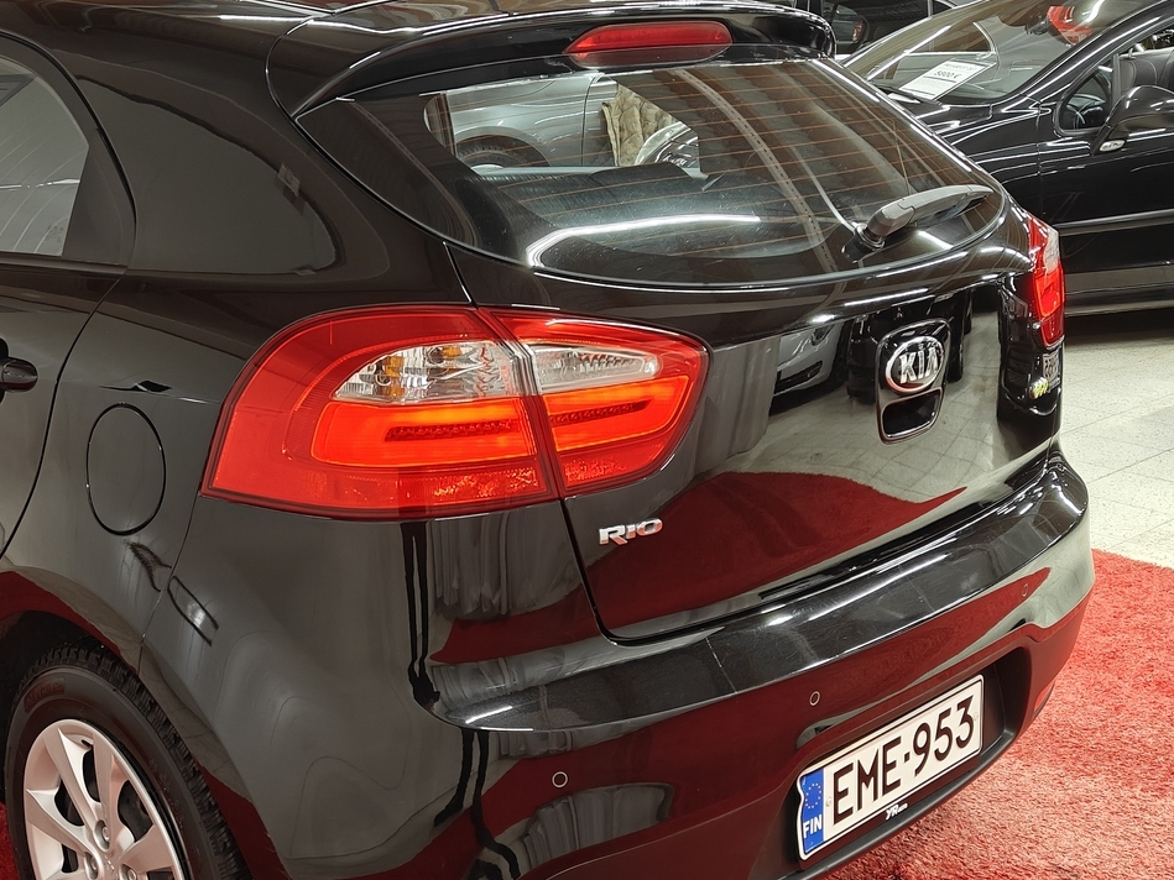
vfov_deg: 32.8
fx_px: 1492
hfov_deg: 41.9
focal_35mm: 44
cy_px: 519
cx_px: 322
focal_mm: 5.59
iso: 100
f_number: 1.8
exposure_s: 1/50
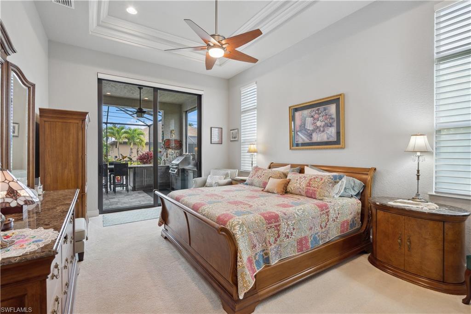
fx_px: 209
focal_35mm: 16
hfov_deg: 96.8
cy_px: 157
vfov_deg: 73.7
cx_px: 236
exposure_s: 1/5
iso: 200
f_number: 8
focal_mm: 16
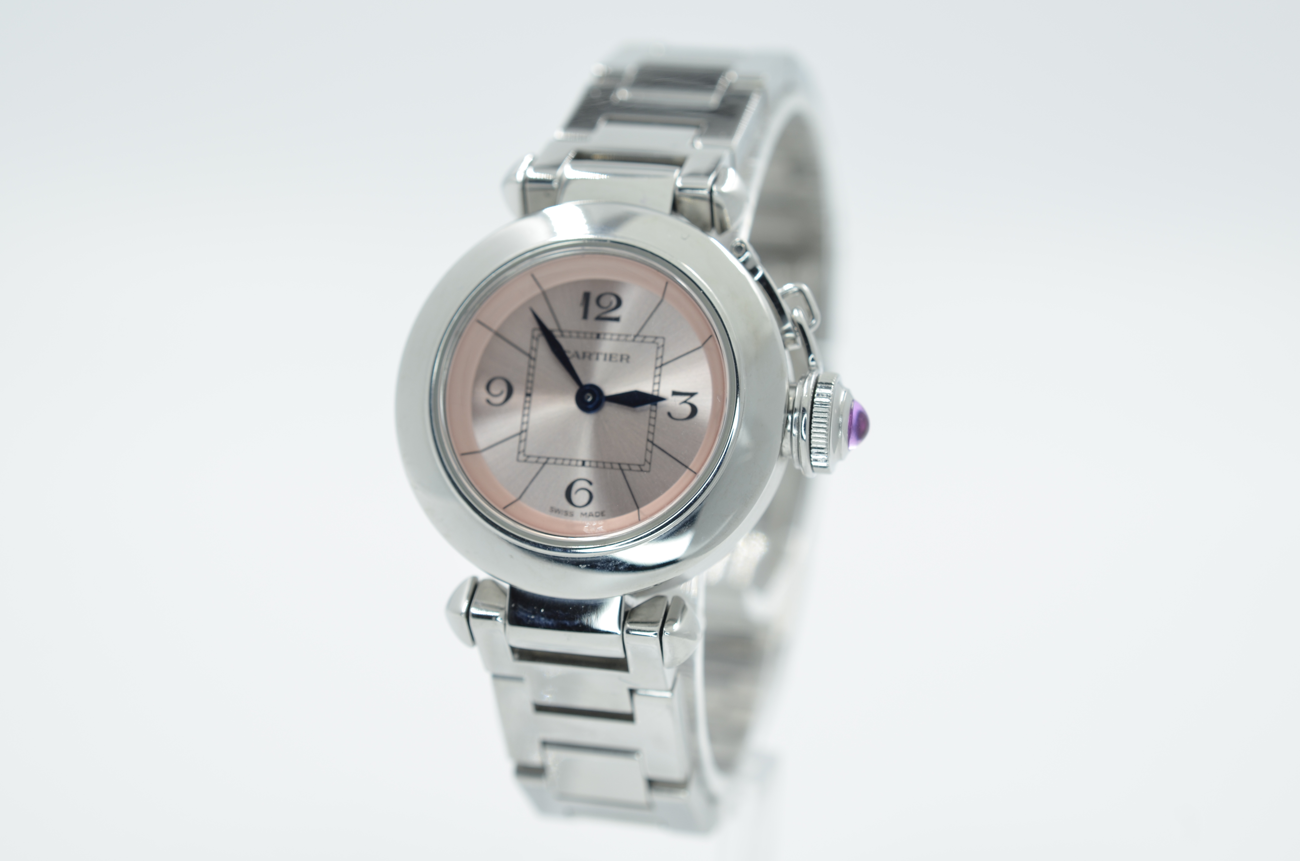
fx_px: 2162
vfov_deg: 22.5
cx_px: 650
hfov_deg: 33.5
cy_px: 430
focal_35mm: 60
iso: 160
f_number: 8
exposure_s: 1/50
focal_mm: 40
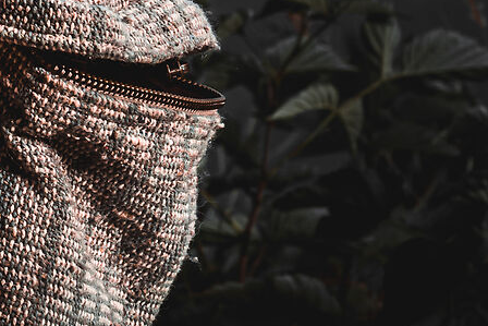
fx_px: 3634
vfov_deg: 5.1
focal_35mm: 268
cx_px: -696
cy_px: -207
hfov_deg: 7.2
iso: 64
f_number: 9
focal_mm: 50
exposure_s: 1/80
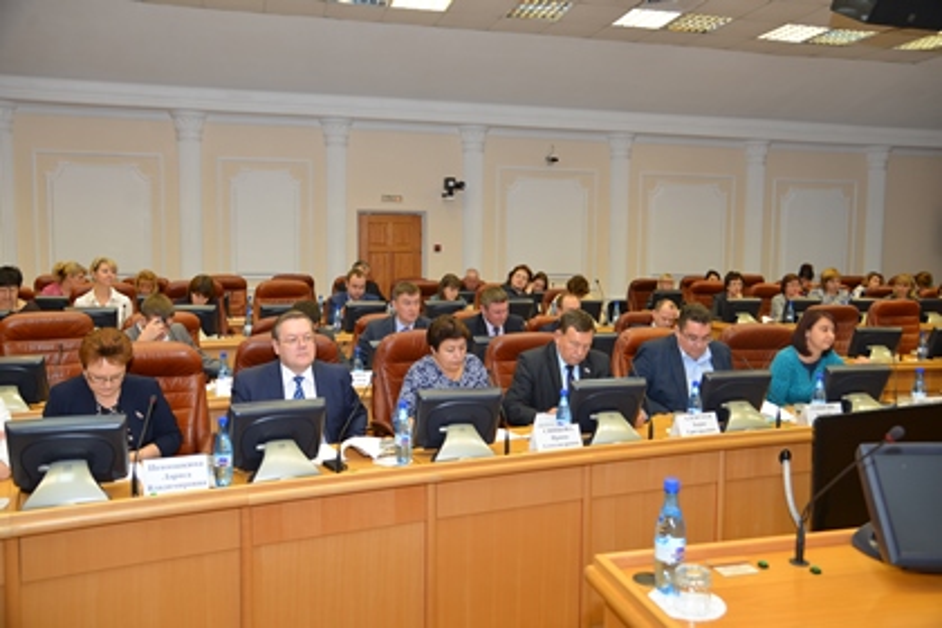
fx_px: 785
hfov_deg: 61.9
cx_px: 471
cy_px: 314
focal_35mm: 30
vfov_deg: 43.6
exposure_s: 1/60
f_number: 4
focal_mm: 30
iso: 400
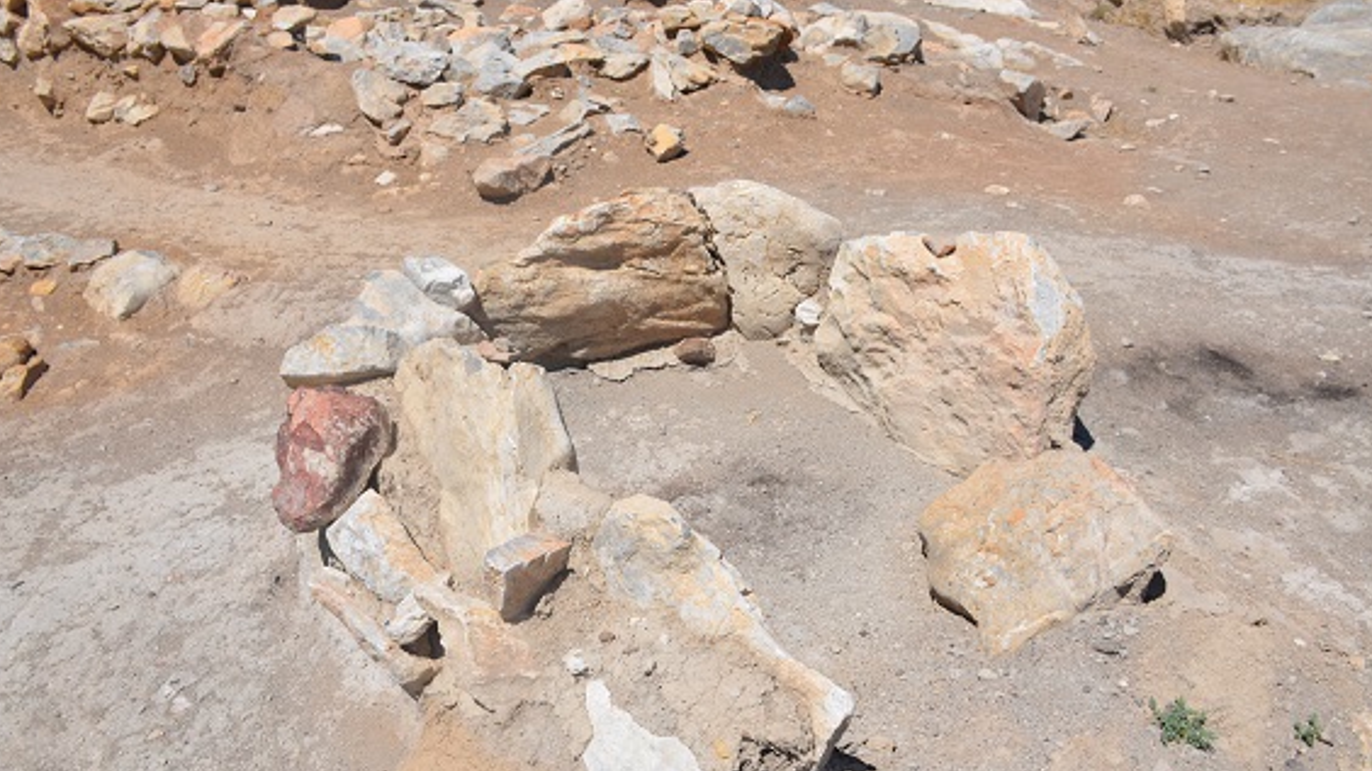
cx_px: 691
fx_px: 1091
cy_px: 403
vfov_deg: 38.9
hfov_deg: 64.3
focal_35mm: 30
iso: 100
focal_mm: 18
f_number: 9
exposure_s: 1/320
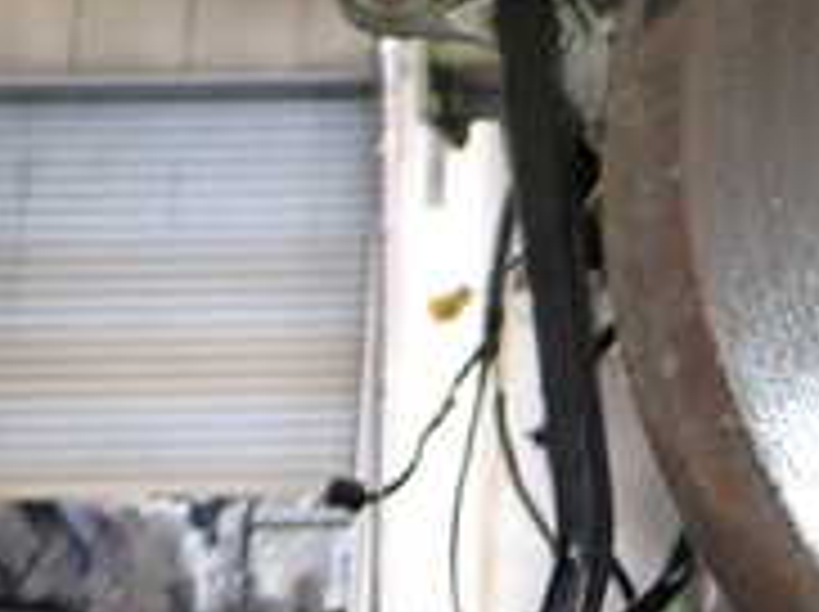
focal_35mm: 99
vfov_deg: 14.7
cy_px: 58
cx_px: 1346
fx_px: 2339
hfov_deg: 17.2
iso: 200
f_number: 2.3
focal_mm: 5.4
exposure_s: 1/30
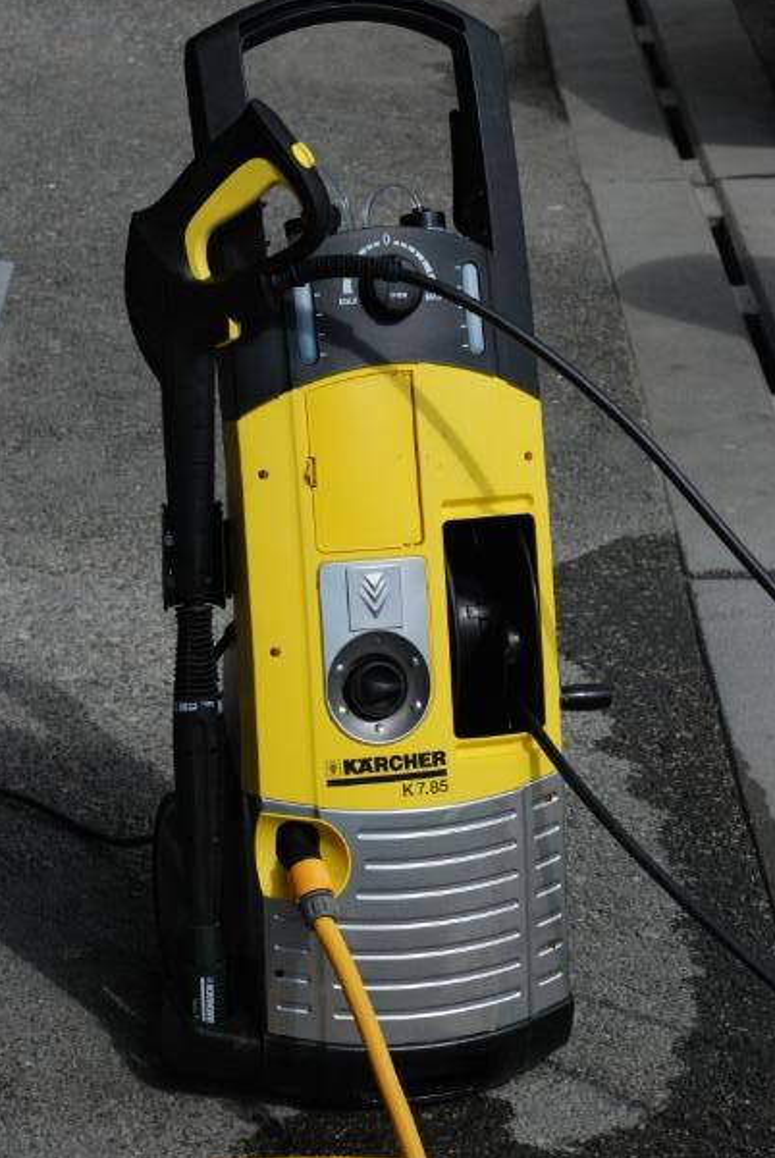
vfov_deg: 20.6
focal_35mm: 99
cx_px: 374
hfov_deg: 13.9
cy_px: 574
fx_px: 3189
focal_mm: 62
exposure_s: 1/1000
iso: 400
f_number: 8
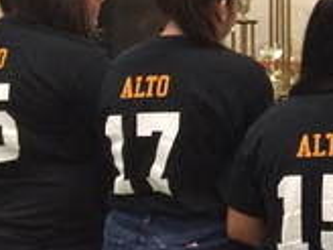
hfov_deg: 13.4
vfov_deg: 11.6
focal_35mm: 127
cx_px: 654
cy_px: 69
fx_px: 1222
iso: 64
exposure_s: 1/30
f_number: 2.2
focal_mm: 4.15
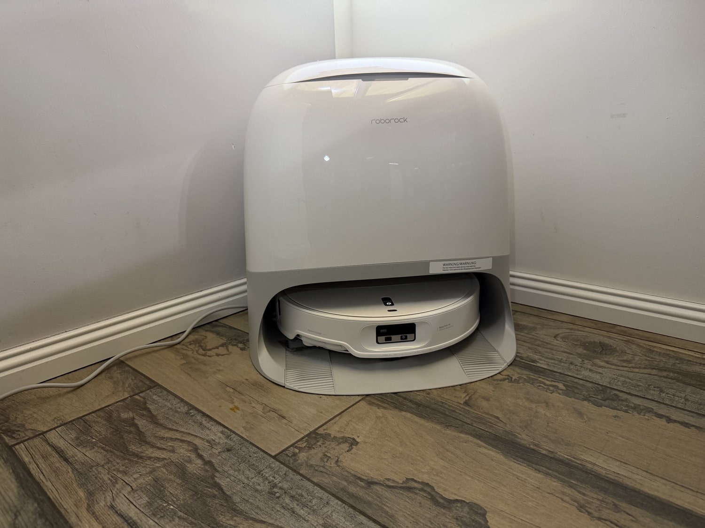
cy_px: 264
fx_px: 489
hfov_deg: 71.6
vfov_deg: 56.8
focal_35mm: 24
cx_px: 352
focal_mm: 6.76
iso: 200
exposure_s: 1/67
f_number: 1.78
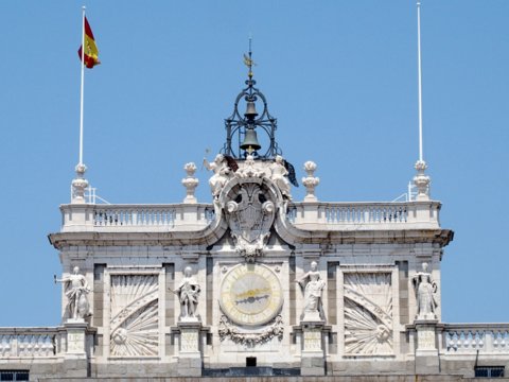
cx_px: 254
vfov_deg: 12.0
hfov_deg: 15.9
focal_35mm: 124
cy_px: 191
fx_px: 1823
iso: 100
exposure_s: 1/800
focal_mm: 26.2
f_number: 4.5
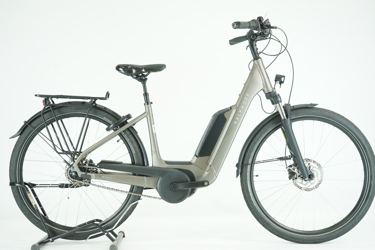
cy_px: 126
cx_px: 190
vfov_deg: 24.6
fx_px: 573
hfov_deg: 36.2
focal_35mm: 55
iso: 2500
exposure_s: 1/200
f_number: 5.6
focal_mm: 54
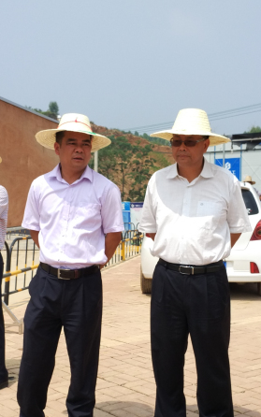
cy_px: 240
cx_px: 127
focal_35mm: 57
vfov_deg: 35.6
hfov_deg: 22.8
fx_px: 648
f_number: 2
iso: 100
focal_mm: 4.12
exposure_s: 1/1442
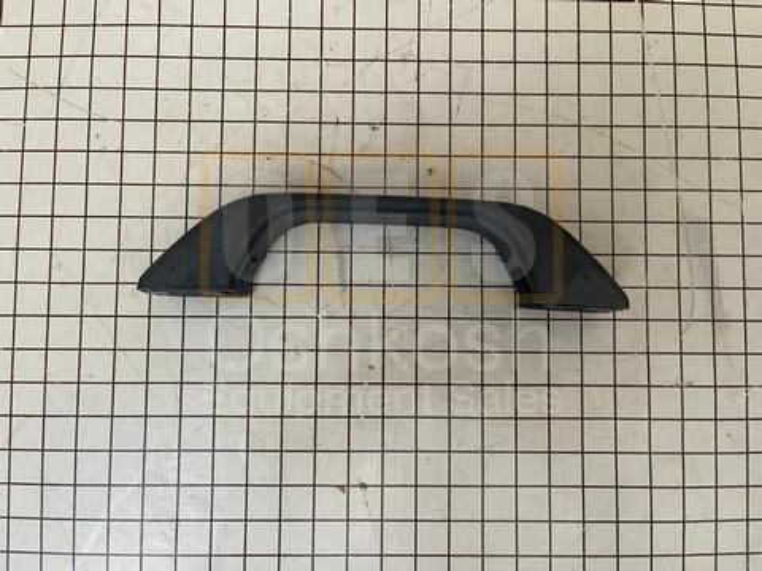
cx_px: 381
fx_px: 550
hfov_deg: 69.4
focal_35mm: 25
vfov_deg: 54.9
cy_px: 286
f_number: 1.6
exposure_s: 1/60
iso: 250
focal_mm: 5.1
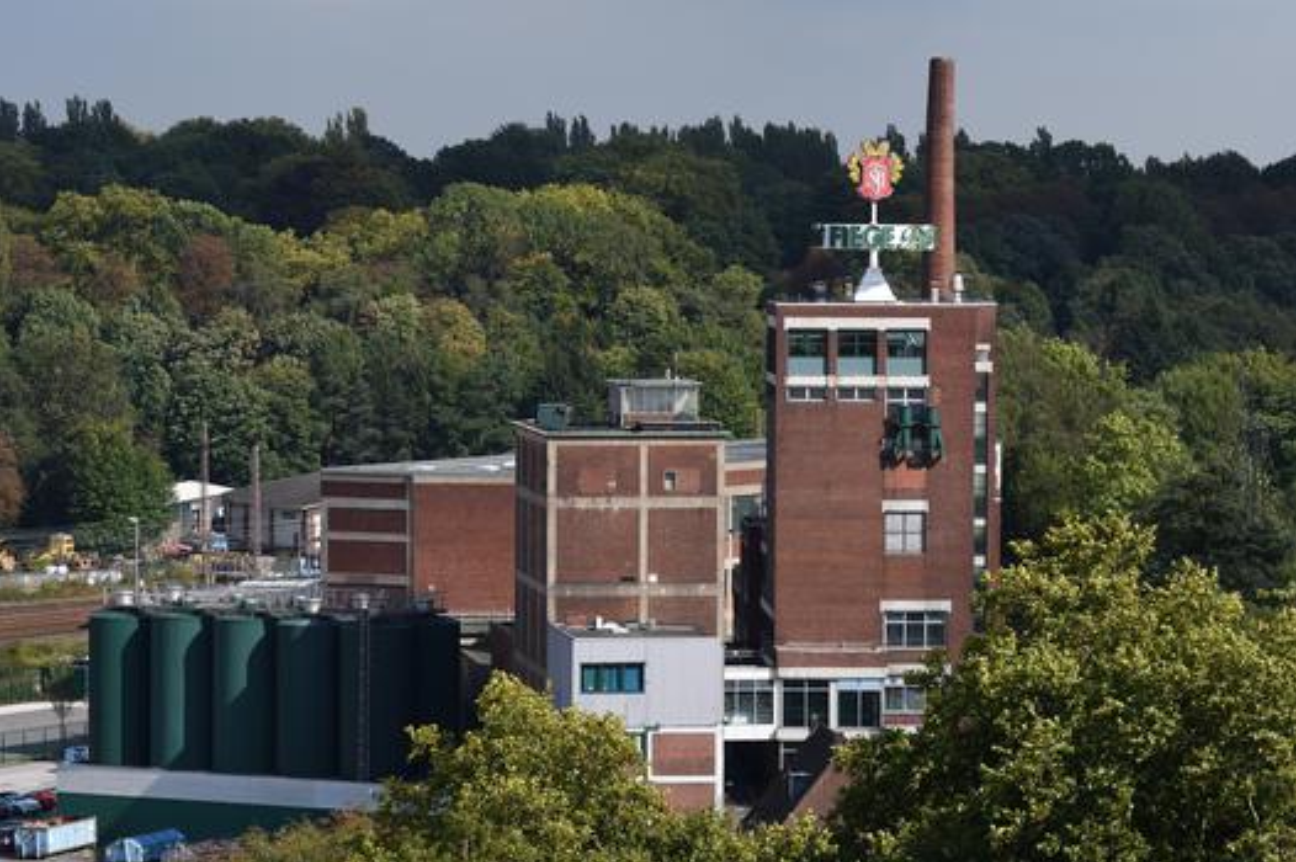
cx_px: 647
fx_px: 5972
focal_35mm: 166
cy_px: 431
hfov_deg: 12.4
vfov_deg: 8.3
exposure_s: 1/640
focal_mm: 110
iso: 220
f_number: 8
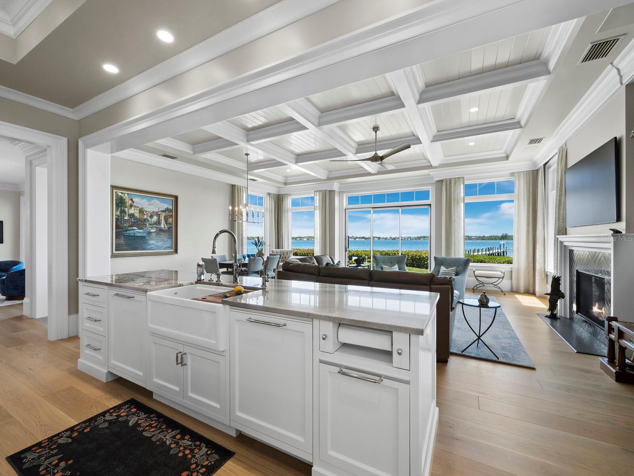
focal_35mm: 14
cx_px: 317
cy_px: 238
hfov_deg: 102.0
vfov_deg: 85.7
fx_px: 257
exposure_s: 1/13
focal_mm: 7
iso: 400
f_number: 11
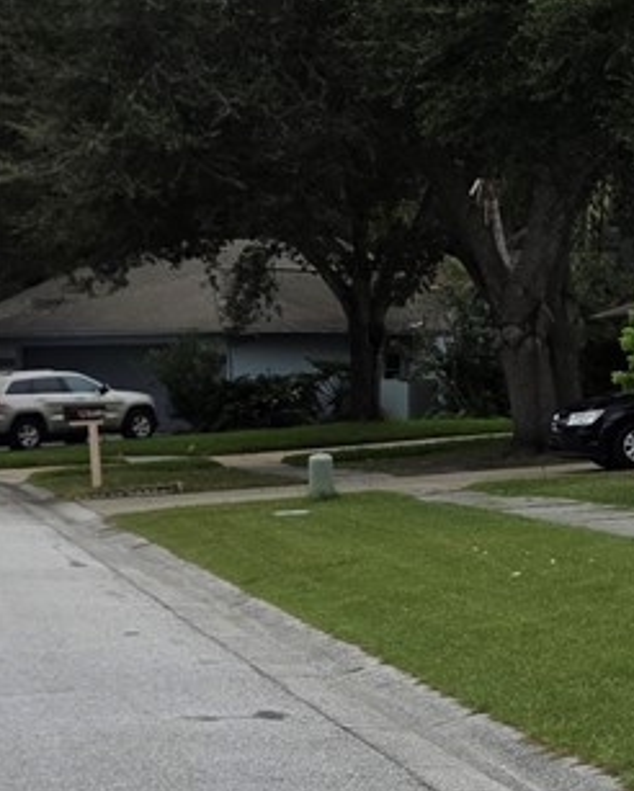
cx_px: 2054
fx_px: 2742
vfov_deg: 16.4
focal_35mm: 117
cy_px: 322
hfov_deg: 9.5
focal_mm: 6.3
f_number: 1.7
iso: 80
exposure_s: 1/4539
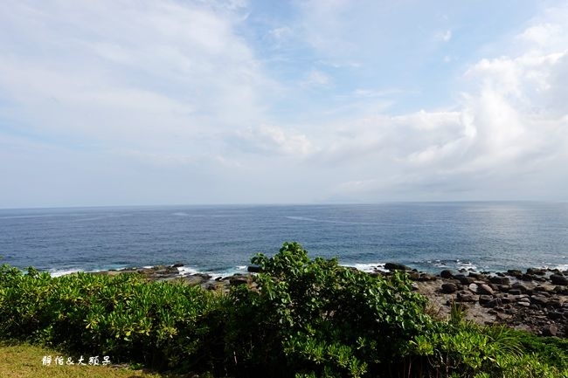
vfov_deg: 53.1
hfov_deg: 73.8
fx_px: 379
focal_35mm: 24
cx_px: 284
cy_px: 189
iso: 125
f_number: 4
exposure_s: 1/640
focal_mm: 9
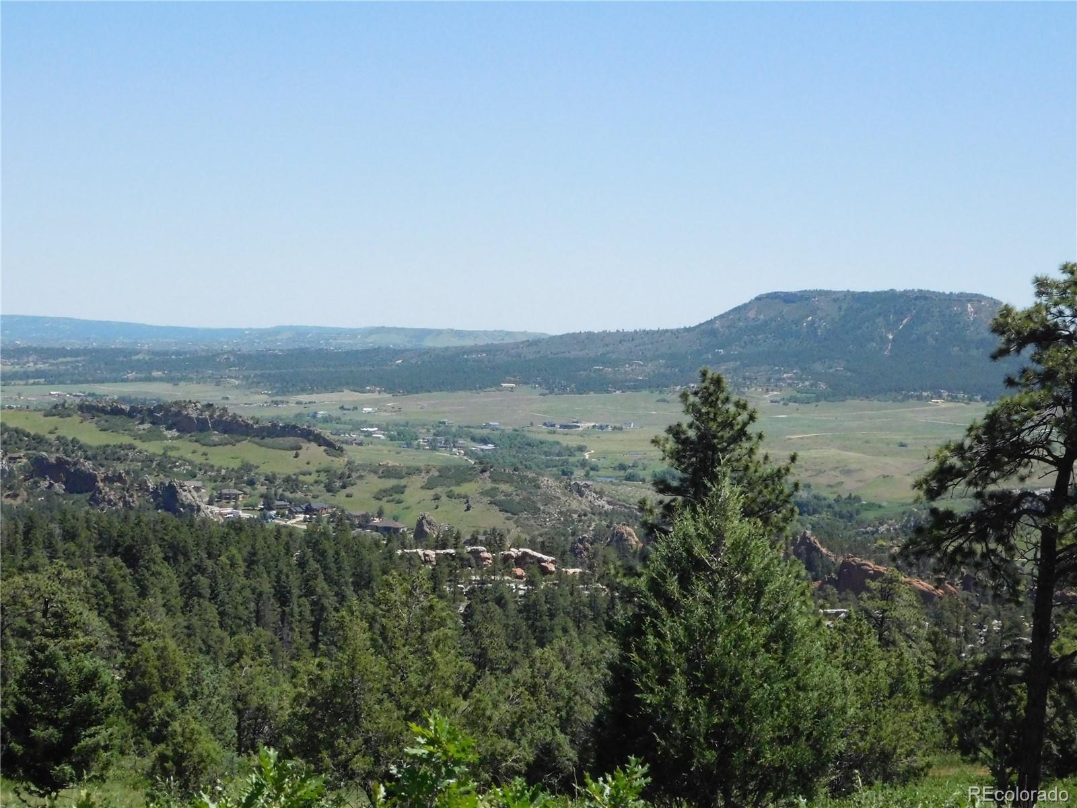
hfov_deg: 27.4
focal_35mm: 71
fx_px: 2209
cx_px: 538
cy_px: 404
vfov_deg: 20.7
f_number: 8.6
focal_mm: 12.6
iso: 800
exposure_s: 1/1250
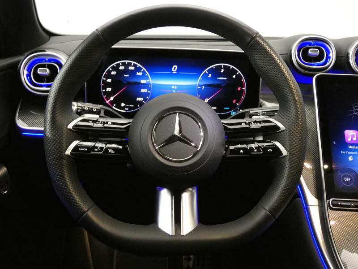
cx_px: 179
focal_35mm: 36
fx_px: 372
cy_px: 134
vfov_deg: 39.7
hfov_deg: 51.4
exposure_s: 1/20
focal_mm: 6.5
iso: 1600
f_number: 3.5
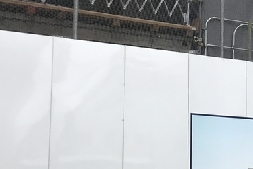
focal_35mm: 93
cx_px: 402
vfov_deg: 14.7
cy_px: 127
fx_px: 654
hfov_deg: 18.7
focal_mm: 3.99
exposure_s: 1/870
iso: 20
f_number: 1.8
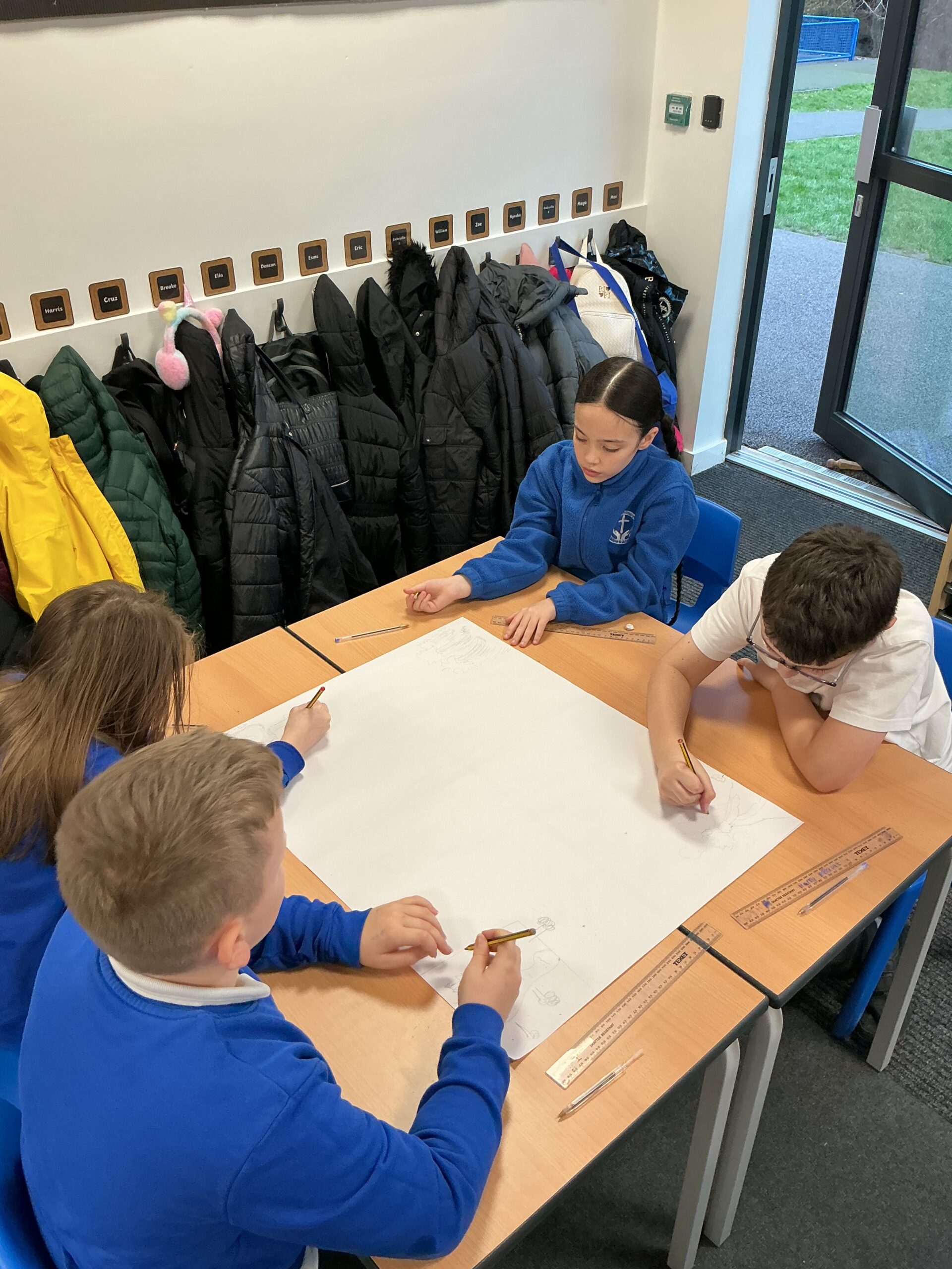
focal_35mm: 29
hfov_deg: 48.2
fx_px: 1063
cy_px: 634
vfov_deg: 61.7
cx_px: 476
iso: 80
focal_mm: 3
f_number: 1.8
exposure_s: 1/60
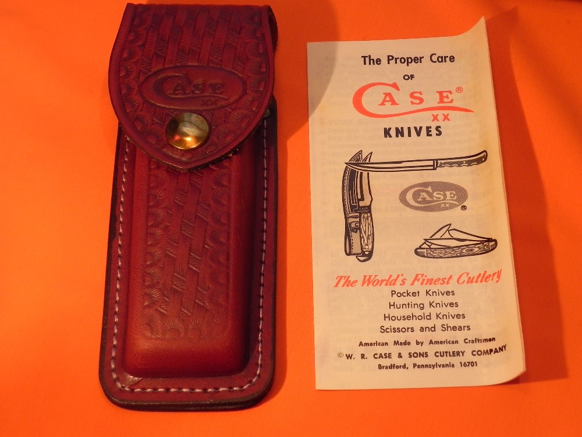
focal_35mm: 66
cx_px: 291
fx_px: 1110
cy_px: 218
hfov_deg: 29.4
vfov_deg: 22.3
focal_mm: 11.8
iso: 160
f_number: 4.5
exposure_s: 1/170
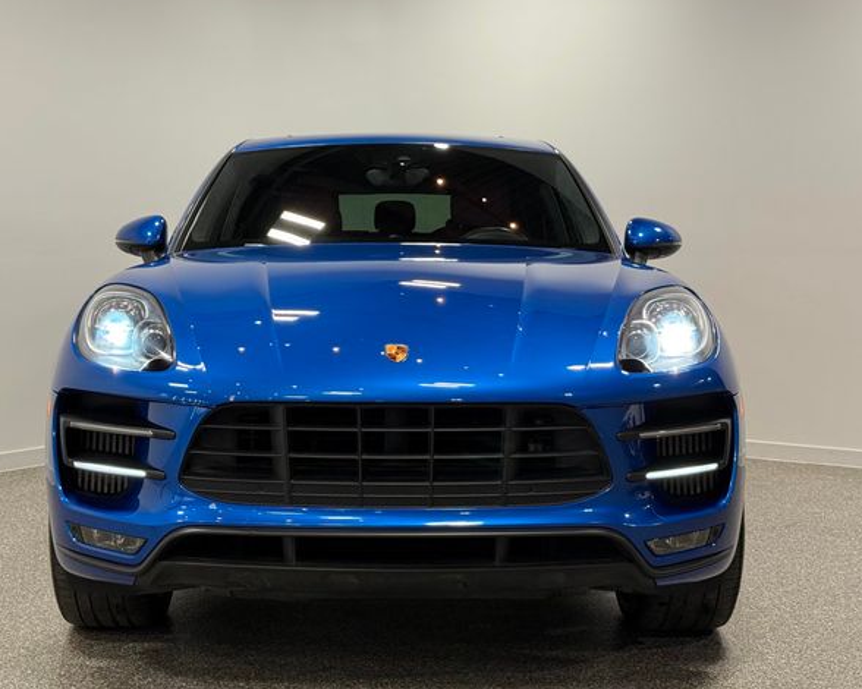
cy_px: 339
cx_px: 399
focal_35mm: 51
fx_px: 1301
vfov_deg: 29.7
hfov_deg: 36.6
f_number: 1.78
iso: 50
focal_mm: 6.76
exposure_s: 1/219
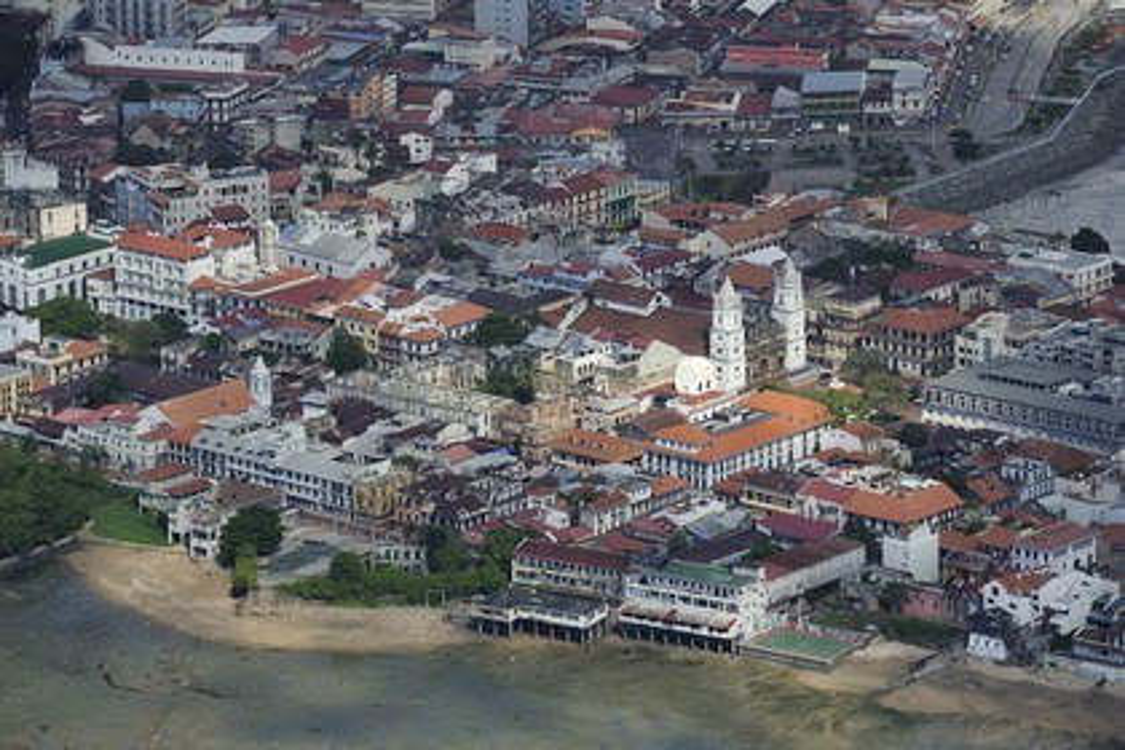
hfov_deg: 10.3
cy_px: 375
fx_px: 6250
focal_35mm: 200
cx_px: 562
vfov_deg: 6.9
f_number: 7.1
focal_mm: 200
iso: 200
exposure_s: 1/1000
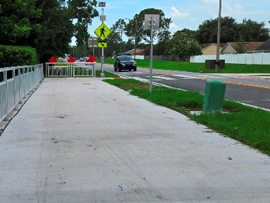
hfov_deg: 62.8
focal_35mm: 28
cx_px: 164
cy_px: 105
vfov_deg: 49.8
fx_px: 219
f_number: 1.8
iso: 25
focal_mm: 5.4
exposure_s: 1/1433
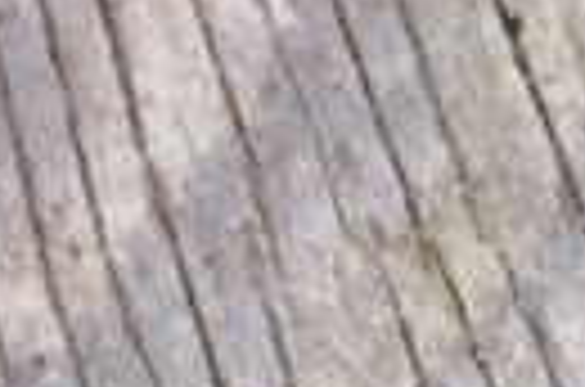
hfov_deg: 12.7
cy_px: 846
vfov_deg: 8.5
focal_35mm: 149
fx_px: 2415
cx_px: 1017
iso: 50
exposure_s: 1/120
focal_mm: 4.15
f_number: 2.2
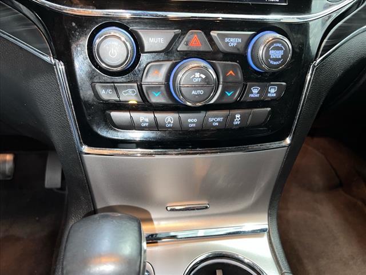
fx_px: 275
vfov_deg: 53.1
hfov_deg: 67.3
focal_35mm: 26
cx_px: 183
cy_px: 138
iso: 50
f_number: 1.5
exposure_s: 1/4
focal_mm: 5.7
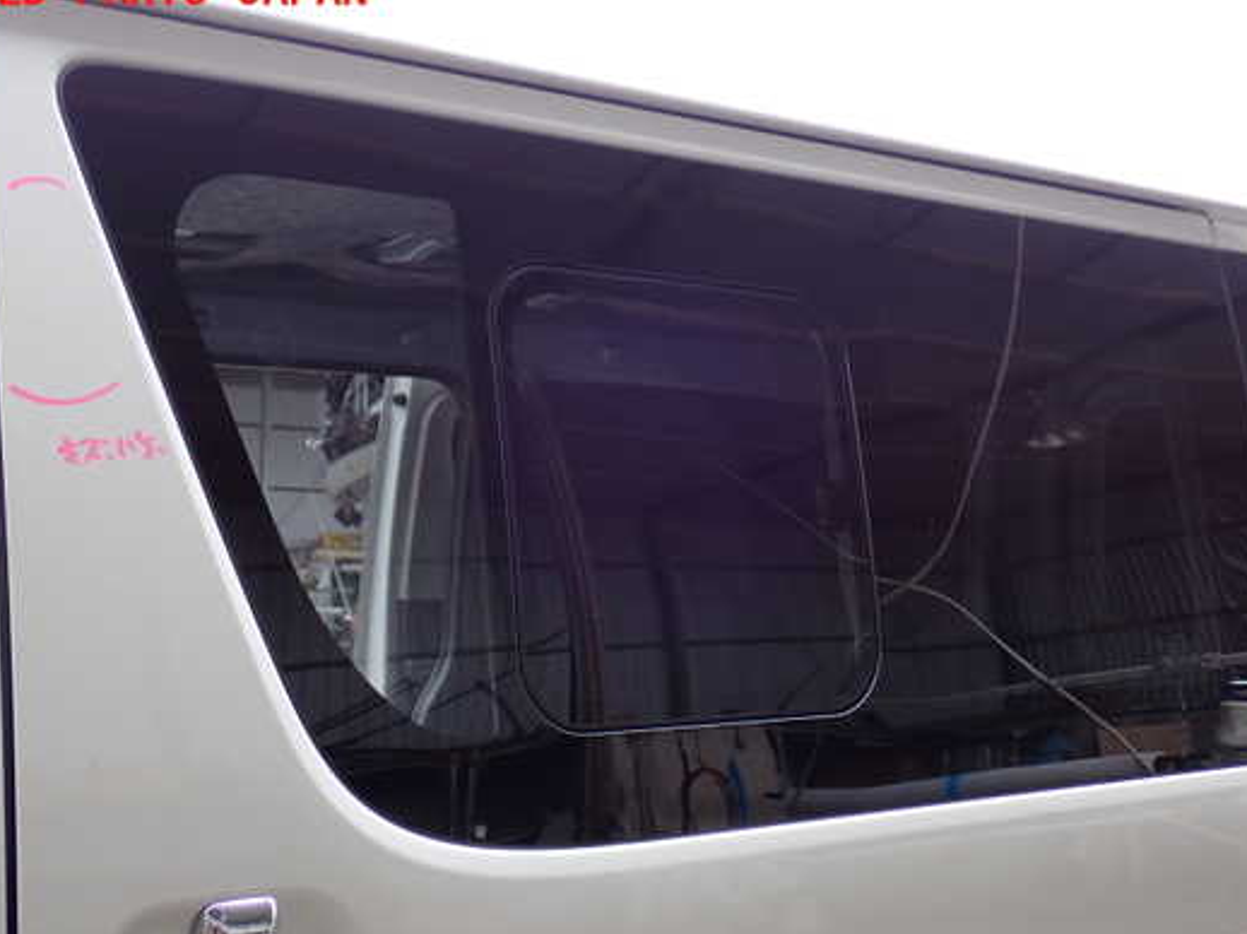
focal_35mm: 51
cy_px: 501
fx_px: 1836
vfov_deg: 28.5
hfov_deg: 37.5
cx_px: 652
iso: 200
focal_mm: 7.84
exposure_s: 1/80
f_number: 2.9
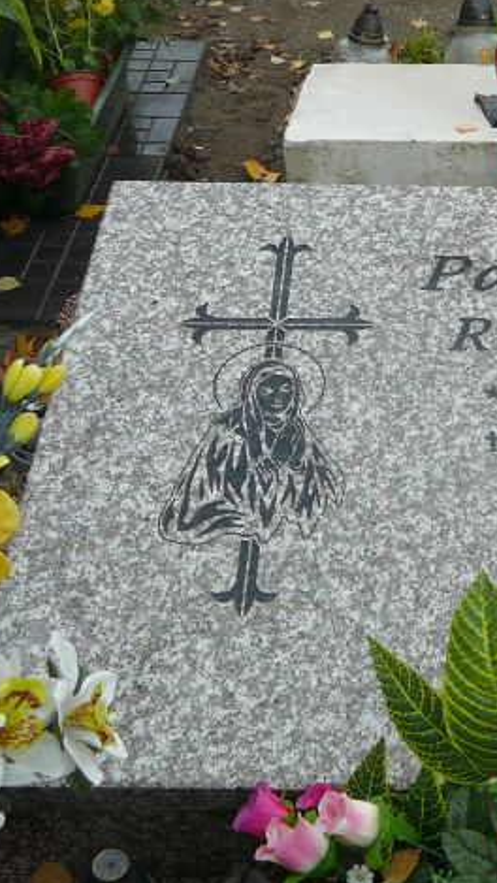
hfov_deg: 22.1
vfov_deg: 39.9
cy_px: 441
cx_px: 512
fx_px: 1218
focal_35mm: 52
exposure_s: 1/125
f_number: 2.8
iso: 80
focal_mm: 5.2
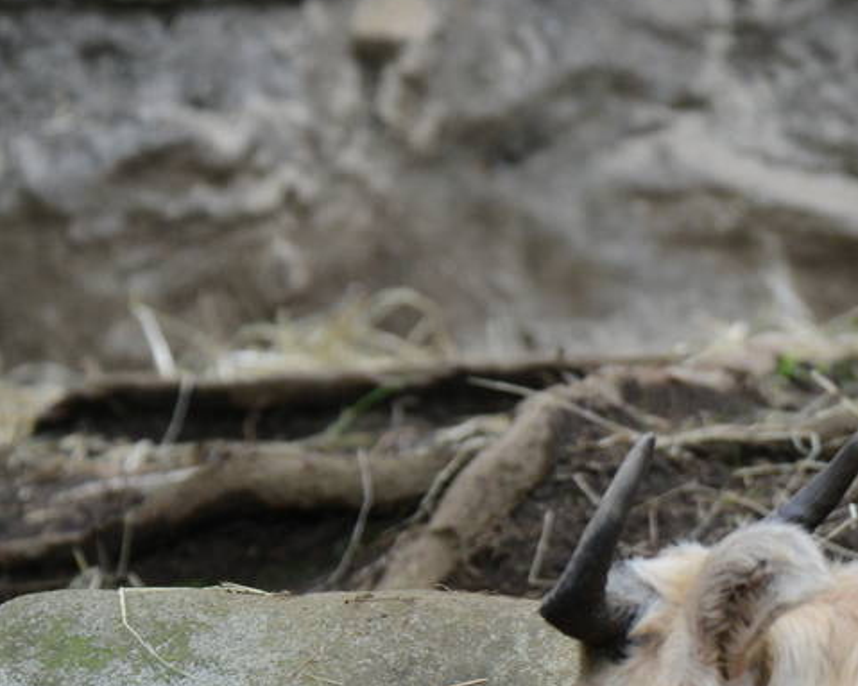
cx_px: 1403
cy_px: 600
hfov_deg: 2.4
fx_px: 20717
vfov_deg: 1.9
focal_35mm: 816
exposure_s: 1/160
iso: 1000
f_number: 6.3
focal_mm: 260
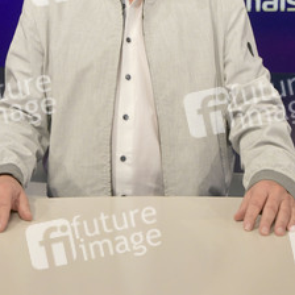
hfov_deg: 36.0
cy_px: 41
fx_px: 453
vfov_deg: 34.4
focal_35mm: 47
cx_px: 132
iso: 1600
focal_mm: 31
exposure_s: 1/250
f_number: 5.6
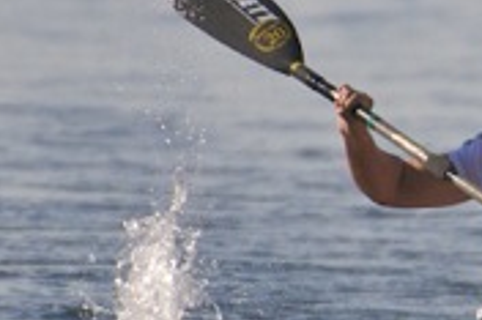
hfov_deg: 1.1
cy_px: 227
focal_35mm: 1876
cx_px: 526
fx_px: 25094
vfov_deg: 0.7
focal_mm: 550
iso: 800
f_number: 5.6
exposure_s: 1/3200
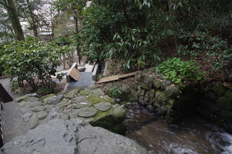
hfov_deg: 67.5
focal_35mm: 27
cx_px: 116
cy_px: 77
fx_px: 174
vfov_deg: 47.8
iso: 800
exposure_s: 1/50
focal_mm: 18
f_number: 5
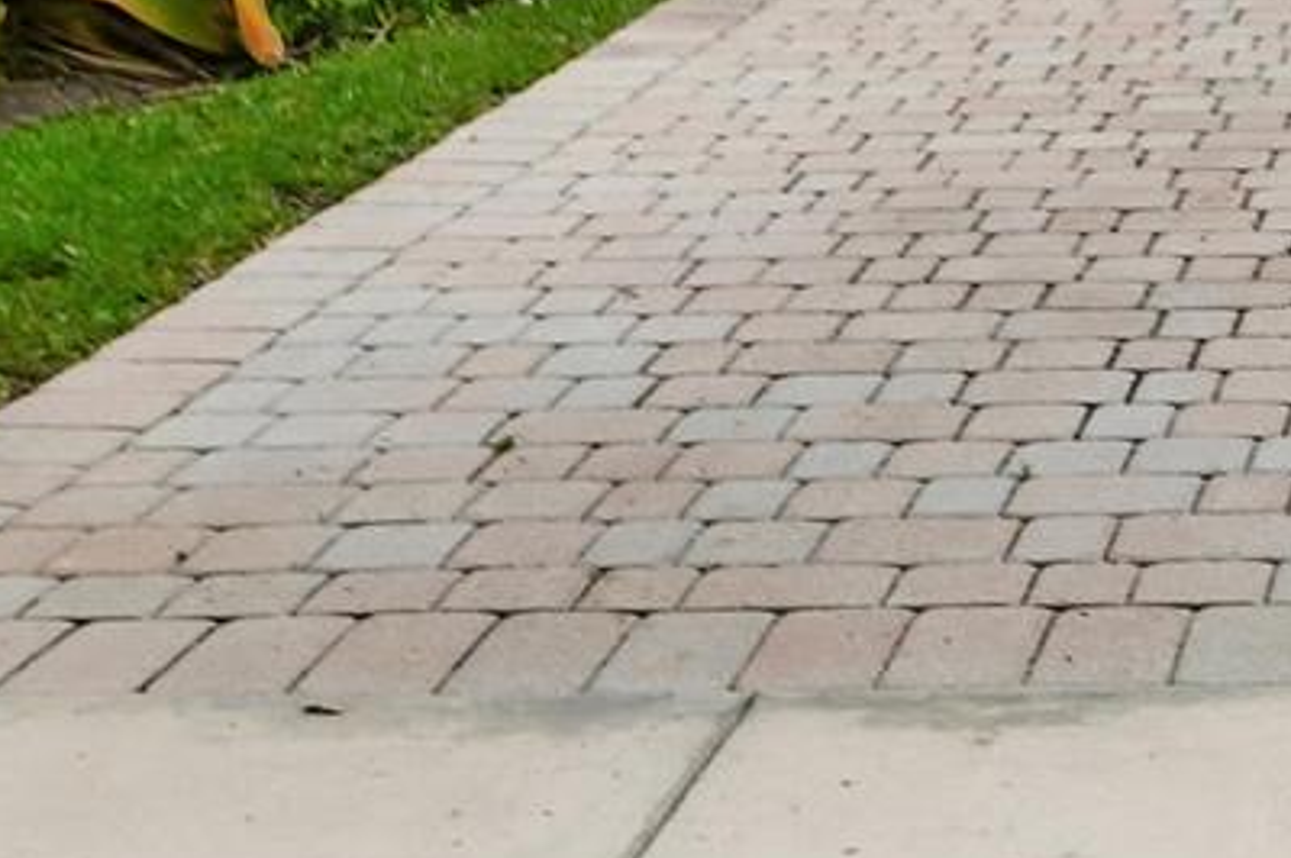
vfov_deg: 14.1
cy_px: -614
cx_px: 1769
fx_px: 3117
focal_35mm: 87
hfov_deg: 20.9
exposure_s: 1/800
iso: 400
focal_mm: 11.5
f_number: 8
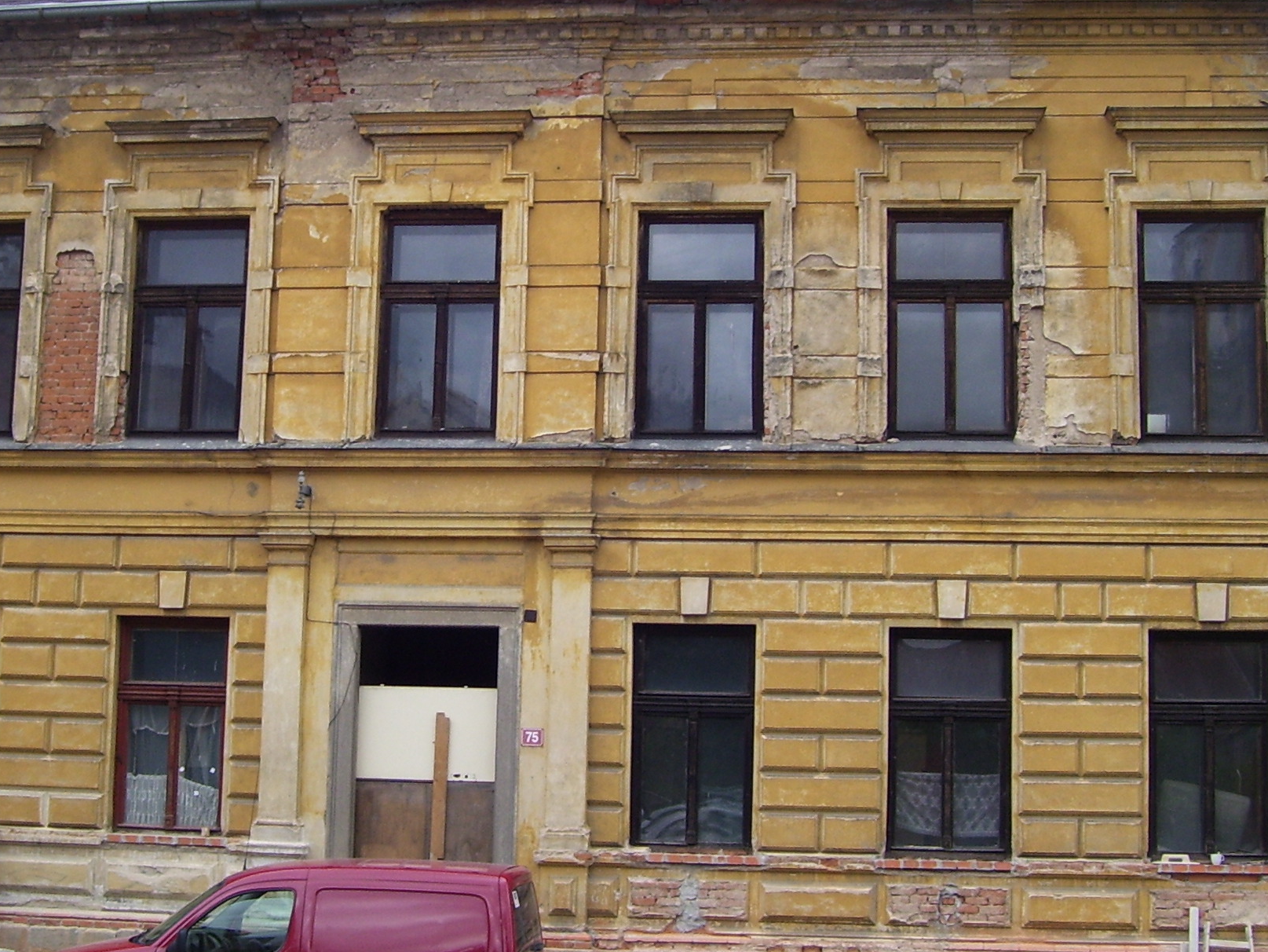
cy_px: 441
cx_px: 523
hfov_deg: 32.6
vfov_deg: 24.8
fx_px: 2162
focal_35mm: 59
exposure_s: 1/500
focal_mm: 6
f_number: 2.7
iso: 80
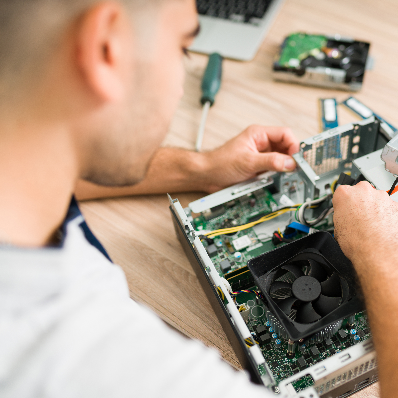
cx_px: 270
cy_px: 200
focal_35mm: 45
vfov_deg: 37.6
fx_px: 585
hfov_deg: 37.1
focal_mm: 35
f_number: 1.8
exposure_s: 1/200
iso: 100
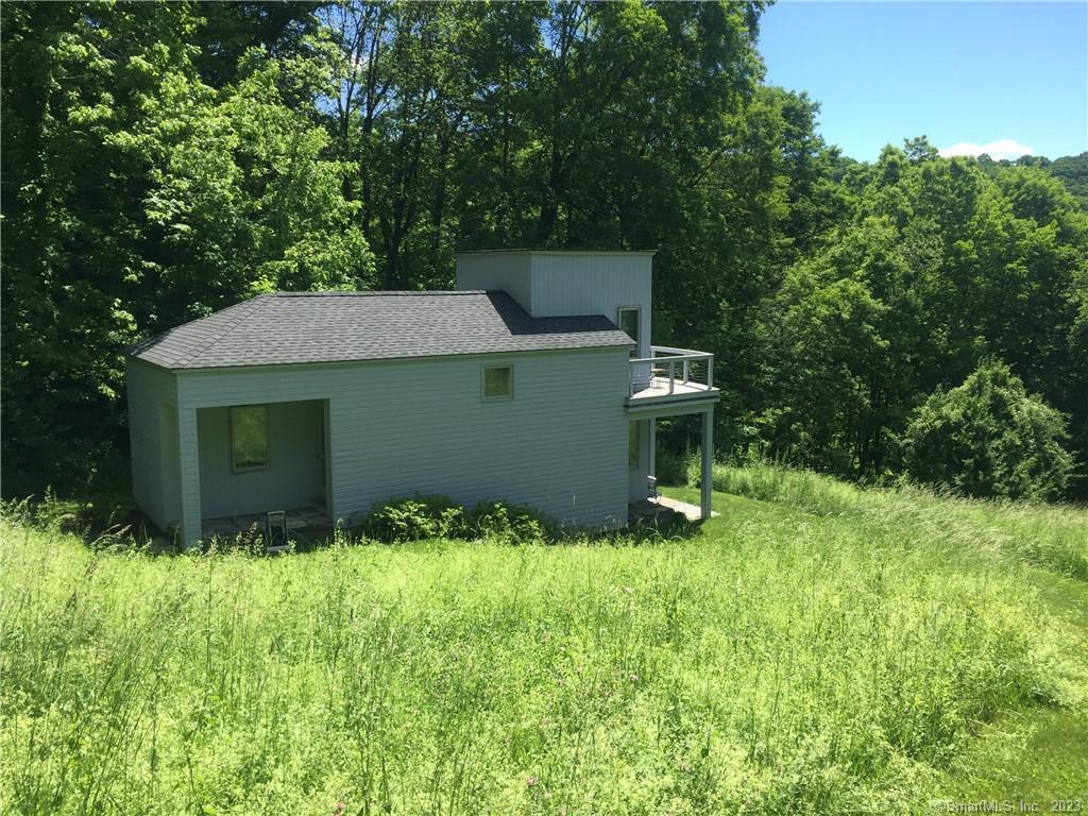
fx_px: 911
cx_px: 544
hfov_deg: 61.7
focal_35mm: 29
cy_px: 408
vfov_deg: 48.2
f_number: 2.2
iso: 32
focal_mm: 4.15
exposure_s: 1/920
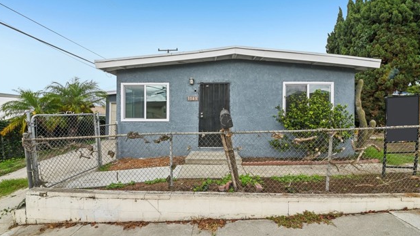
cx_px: 209
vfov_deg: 78.5
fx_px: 145
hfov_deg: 110.8
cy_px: 120
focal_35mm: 13
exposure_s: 1/30
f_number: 22
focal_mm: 12
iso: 250
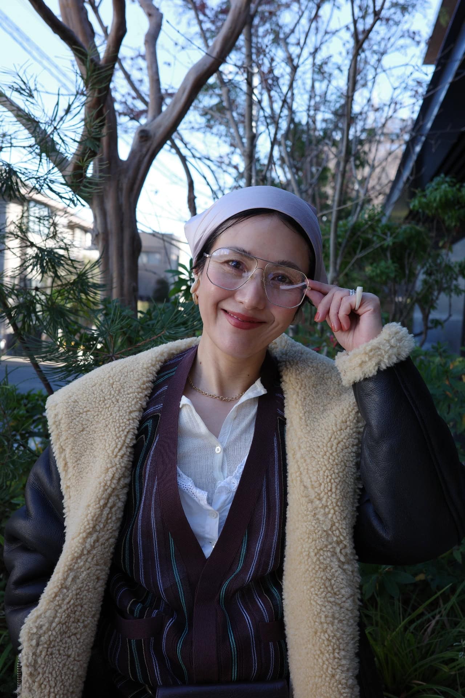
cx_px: 232
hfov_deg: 33.4
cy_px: 349
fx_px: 775
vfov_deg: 48.5
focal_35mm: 40
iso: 200
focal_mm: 26
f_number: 3.5
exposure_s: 1/200
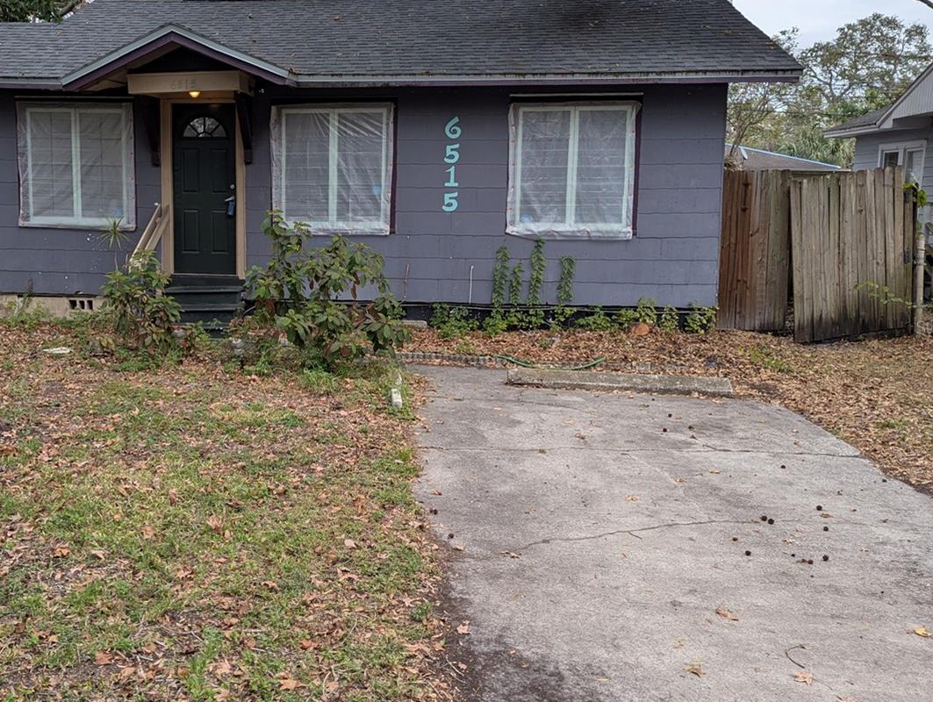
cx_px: 299
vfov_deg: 39.7
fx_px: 972
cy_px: 327
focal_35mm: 36
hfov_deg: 50.2
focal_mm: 6.81
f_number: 1.85
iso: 39
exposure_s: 1/307
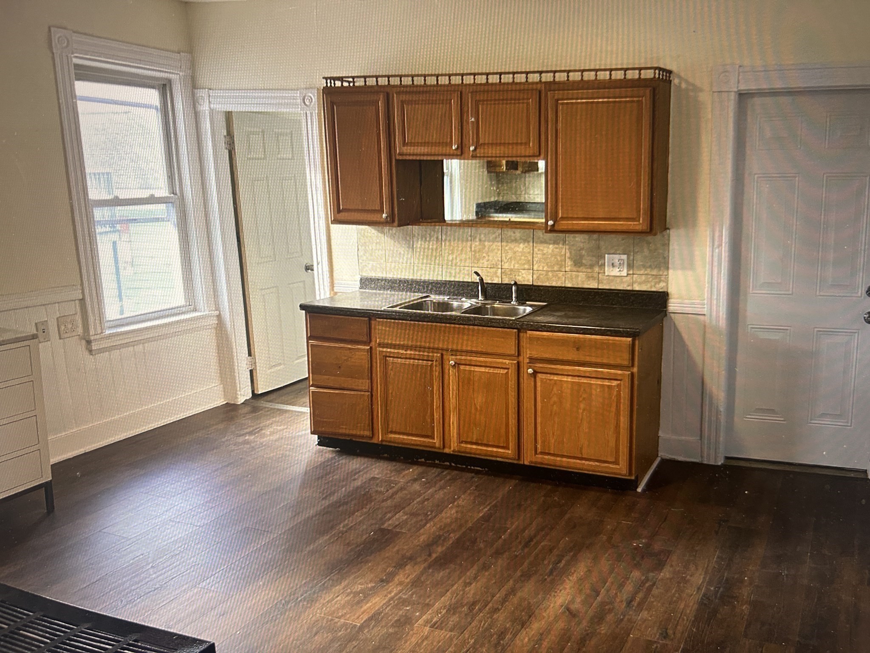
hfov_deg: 67.3
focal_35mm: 26
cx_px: 435
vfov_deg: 53.1
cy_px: 326
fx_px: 653
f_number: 1.5
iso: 125
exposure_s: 1/89
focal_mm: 5.7
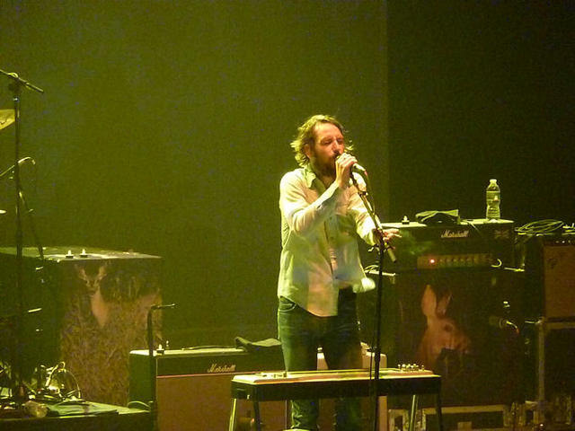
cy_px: 216
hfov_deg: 5.2
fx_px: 6379
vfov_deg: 3.9
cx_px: 288
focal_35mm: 384
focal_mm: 68.8
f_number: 5.9
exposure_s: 1/15
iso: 3200
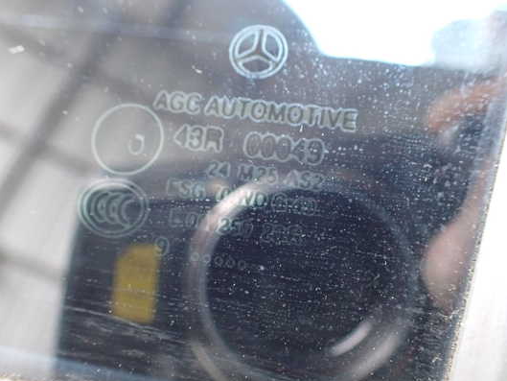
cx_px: 225
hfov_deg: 53.8
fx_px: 498
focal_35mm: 34
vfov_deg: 41.8
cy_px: 193
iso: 800
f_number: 2.3
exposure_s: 1/40
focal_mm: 5.4
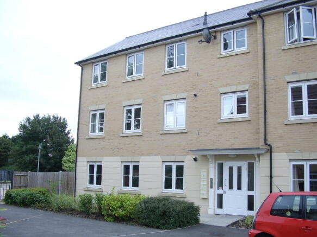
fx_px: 275
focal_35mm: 30
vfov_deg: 46.8
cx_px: 158
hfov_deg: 60.0
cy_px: 118
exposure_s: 1/162
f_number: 2.9
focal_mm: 5.8
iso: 71
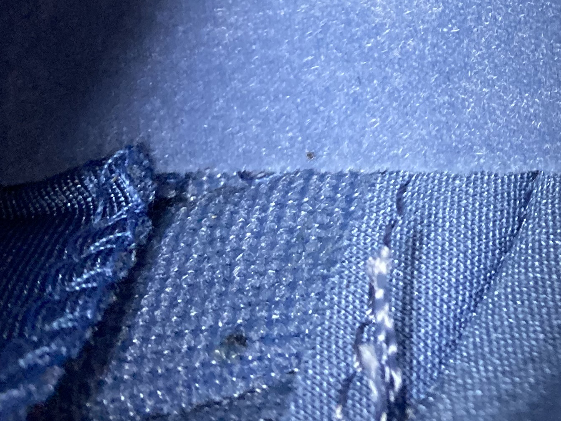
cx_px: 825
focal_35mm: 78
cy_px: -165
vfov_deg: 17.4
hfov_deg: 21.3
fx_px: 1264
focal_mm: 4.25
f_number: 1.8
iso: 500
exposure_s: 1/25
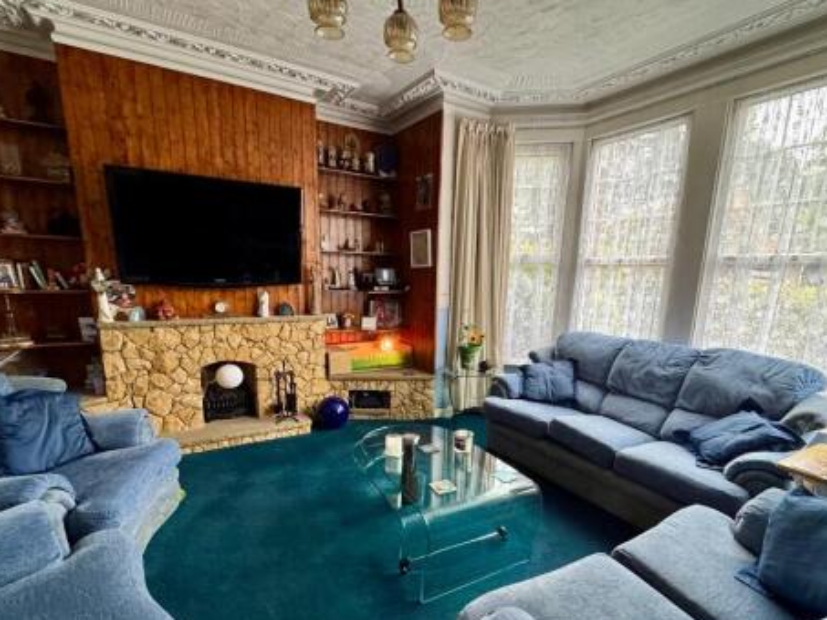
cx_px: 434
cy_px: 369
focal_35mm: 18
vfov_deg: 70.9
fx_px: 430
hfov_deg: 87.7
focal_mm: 2.22
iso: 320
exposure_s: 1/100
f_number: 2.2
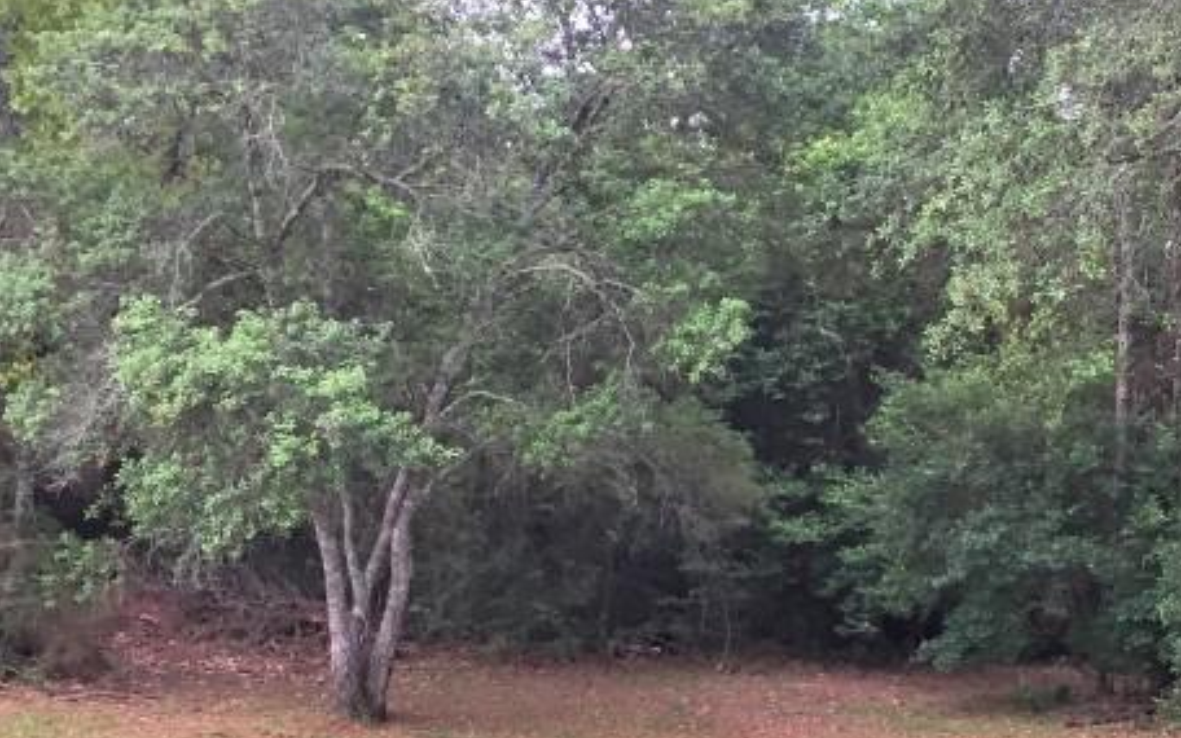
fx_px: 2221
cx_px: 989
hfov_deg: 28.9
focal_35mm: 69
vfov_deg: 18.8
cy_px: 549
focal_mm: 4.15
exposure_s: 1/40
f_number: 2.2
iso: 32
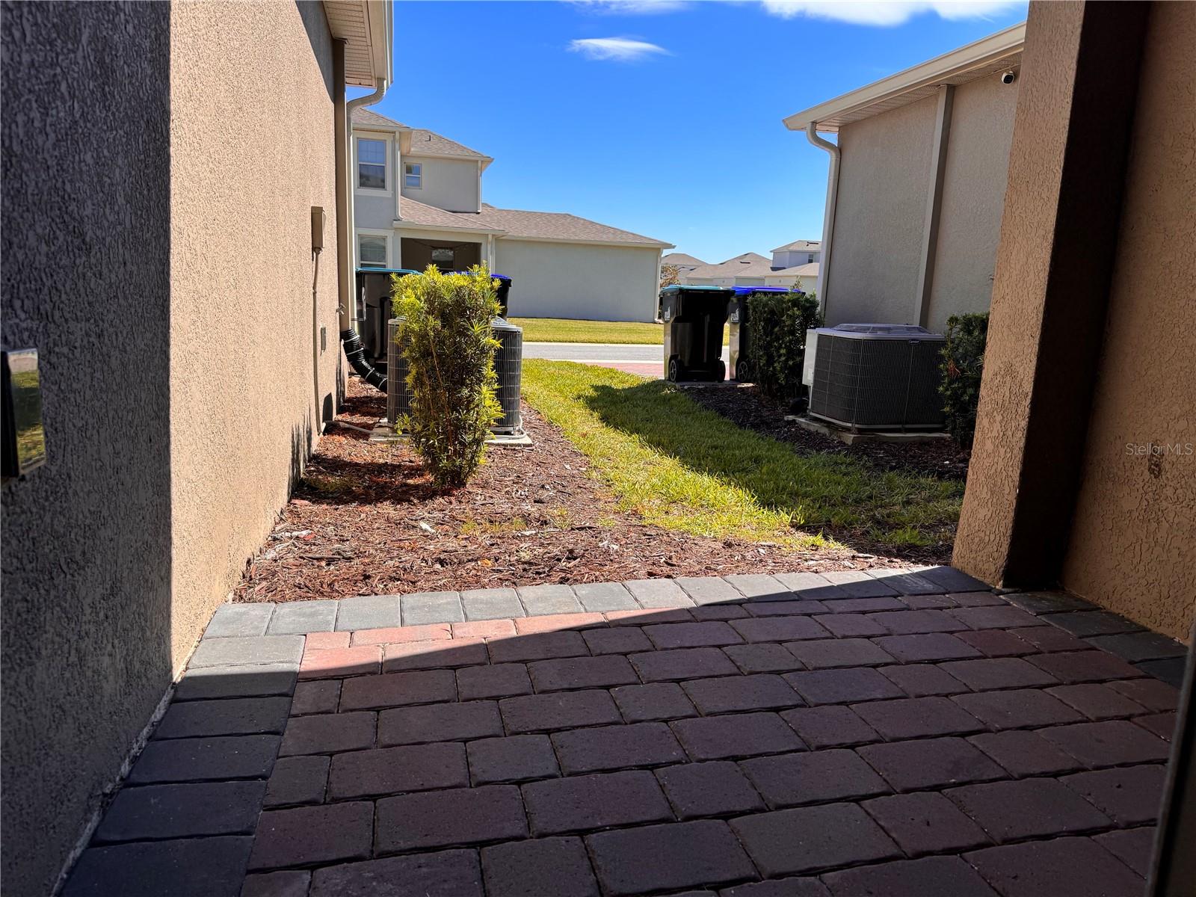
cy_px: 448
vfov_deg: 56.8
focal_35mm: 24
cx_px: 598
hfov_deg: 71.6
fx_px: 829
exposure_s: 1/2506
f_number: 1.78
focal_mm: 6.86
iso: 80
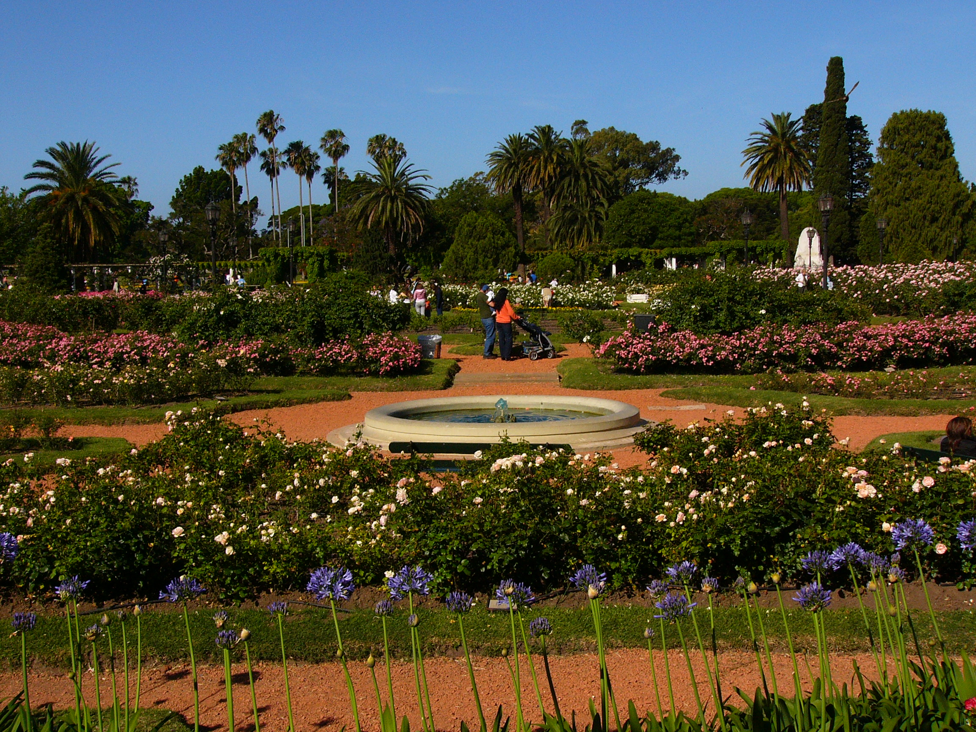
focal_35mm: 47
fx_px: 1325
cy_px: 366
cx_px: 488
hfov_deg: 40.4
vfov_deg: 30.9
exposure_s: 1/1300
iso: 100
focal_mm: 7.8
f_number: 5.6
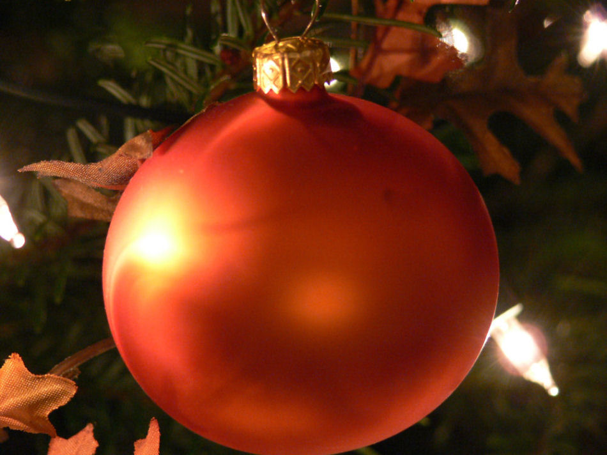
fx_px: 1683
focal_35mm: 96
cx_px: 304
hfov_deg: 20.4
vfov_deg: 15.4
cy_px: 228
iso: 200
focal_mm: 20.3
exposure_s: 1/3.2
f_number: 3.2
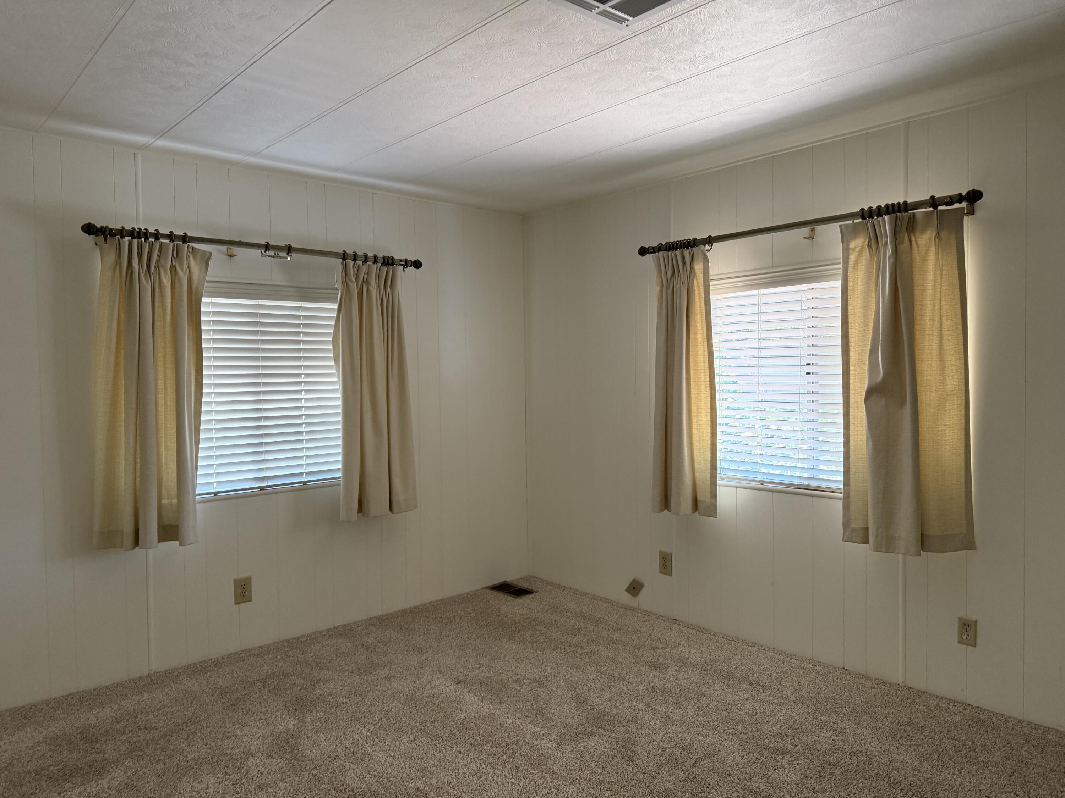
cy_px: 399
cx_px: 532
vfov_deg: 56.8
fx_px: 738
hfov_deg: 71.6
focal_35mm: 24
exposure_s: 1/60
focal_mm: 6.76
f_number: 1.78
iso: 250
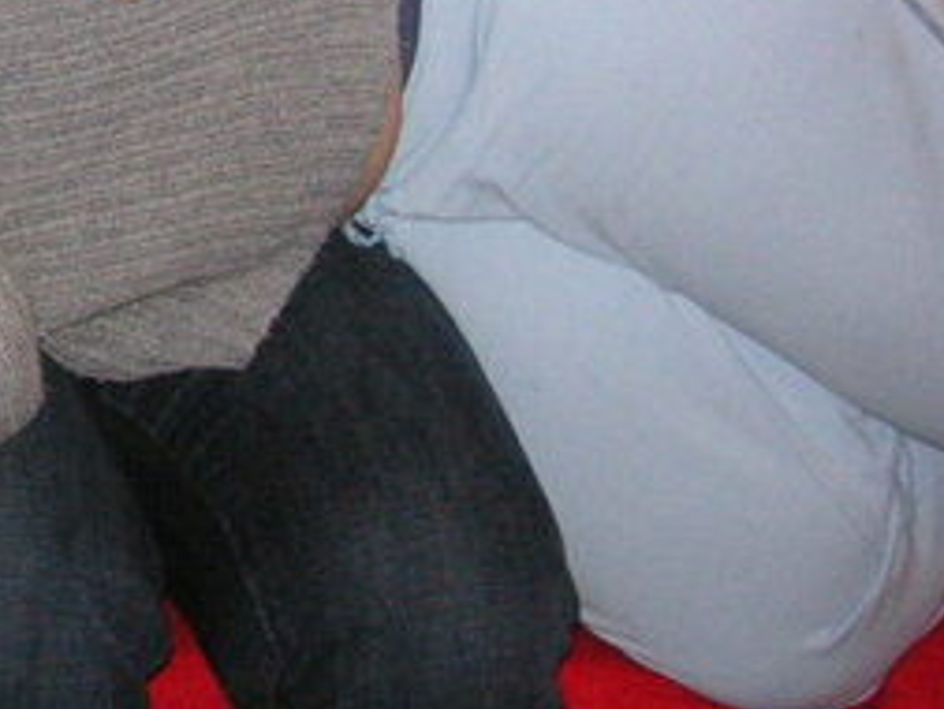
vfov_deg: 12.2
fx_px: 3192
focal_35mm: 117
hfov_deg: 15.6
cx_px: -422
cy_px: -310
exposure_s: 1/45
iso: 160
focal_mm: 6.1
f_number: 2.8
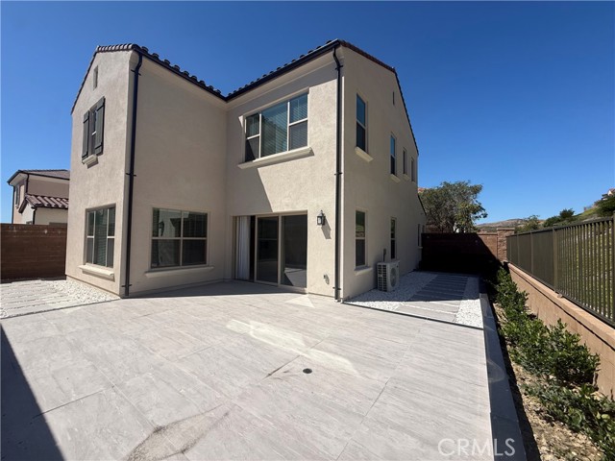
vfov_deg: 85.7
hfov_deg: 102.1
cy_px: 230
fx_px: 249
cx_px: 308
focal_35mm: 14
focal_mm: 2.22
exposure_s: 1/2841
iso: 50
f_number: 2.2
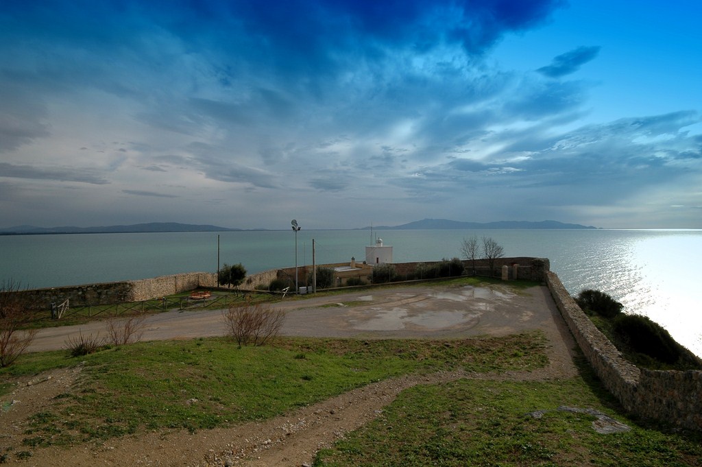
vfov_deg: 77.2
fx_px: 292
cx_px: 351
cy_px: 234
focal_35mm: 15
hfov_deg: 100.4
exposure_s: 1/320
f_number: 11
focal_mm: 10
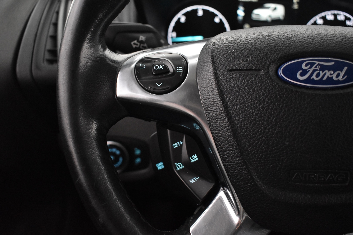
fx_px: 338
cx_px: 176
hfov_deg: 55.1
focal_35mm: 34
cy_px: 118
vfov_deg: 38.4
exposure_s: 1/30
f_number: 3.8
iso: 3200
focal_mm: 23
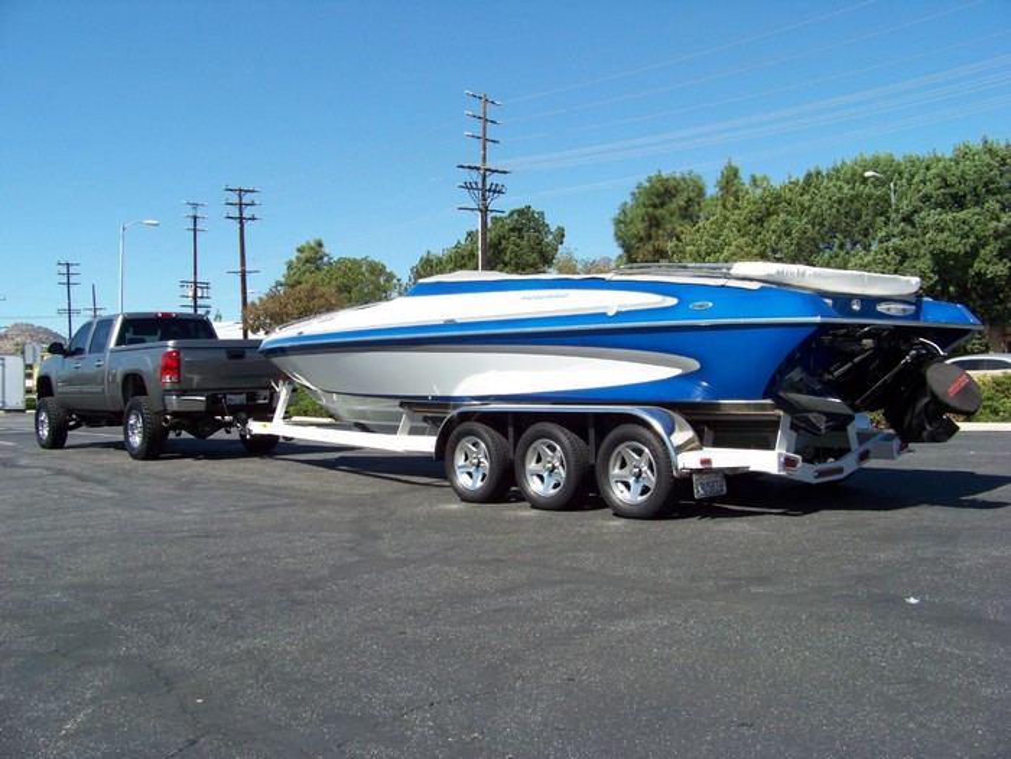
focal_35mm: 36
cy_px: 380
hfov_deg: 51.4
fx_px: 1051
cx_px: 506
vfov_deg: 39.7
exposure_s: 1/500
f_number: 4
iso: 72
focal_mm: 5.85
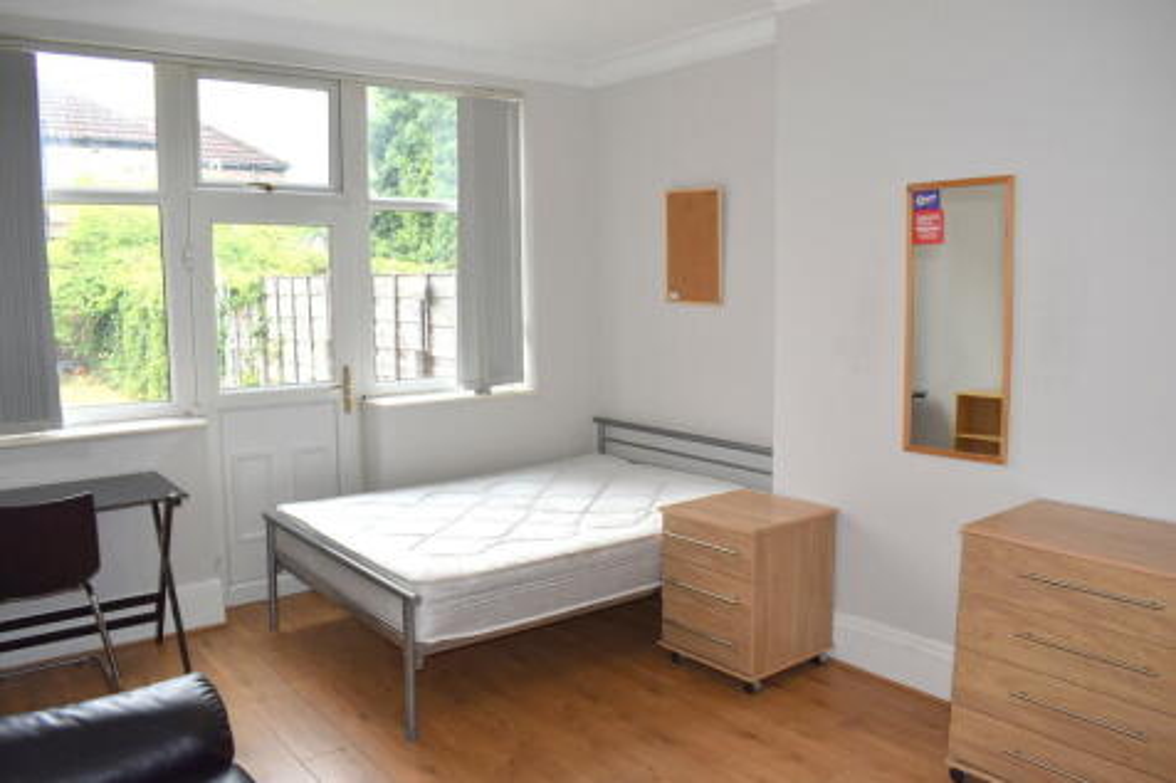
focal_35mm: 27
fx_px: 882
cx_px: 588
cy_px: 392
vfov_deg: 47.9
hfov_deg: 67.4
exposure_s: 1/125
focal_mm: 18
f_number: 5.6
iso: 280
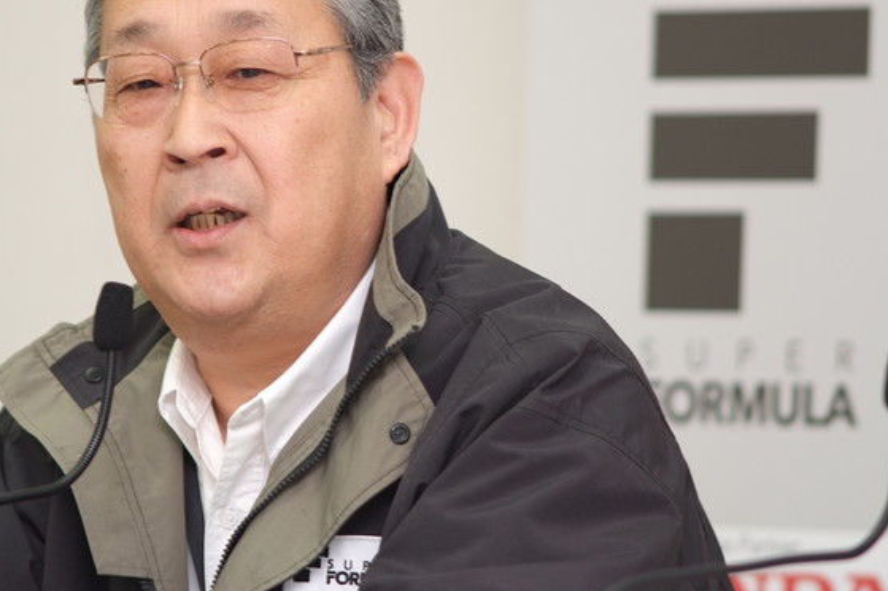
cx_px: 370
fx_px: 8579
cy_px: 216
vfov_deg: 3.9
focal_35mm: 348
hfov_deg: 5.9
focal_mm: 180
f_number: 2.8
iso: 400
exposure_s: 1/125
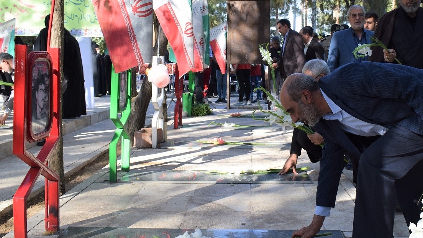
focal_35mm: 47
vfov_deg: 25.5
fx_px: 524
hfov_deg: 43.7
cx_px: 261
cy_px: 91
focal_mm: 23
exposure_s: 1/200
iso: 400
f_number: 7.1
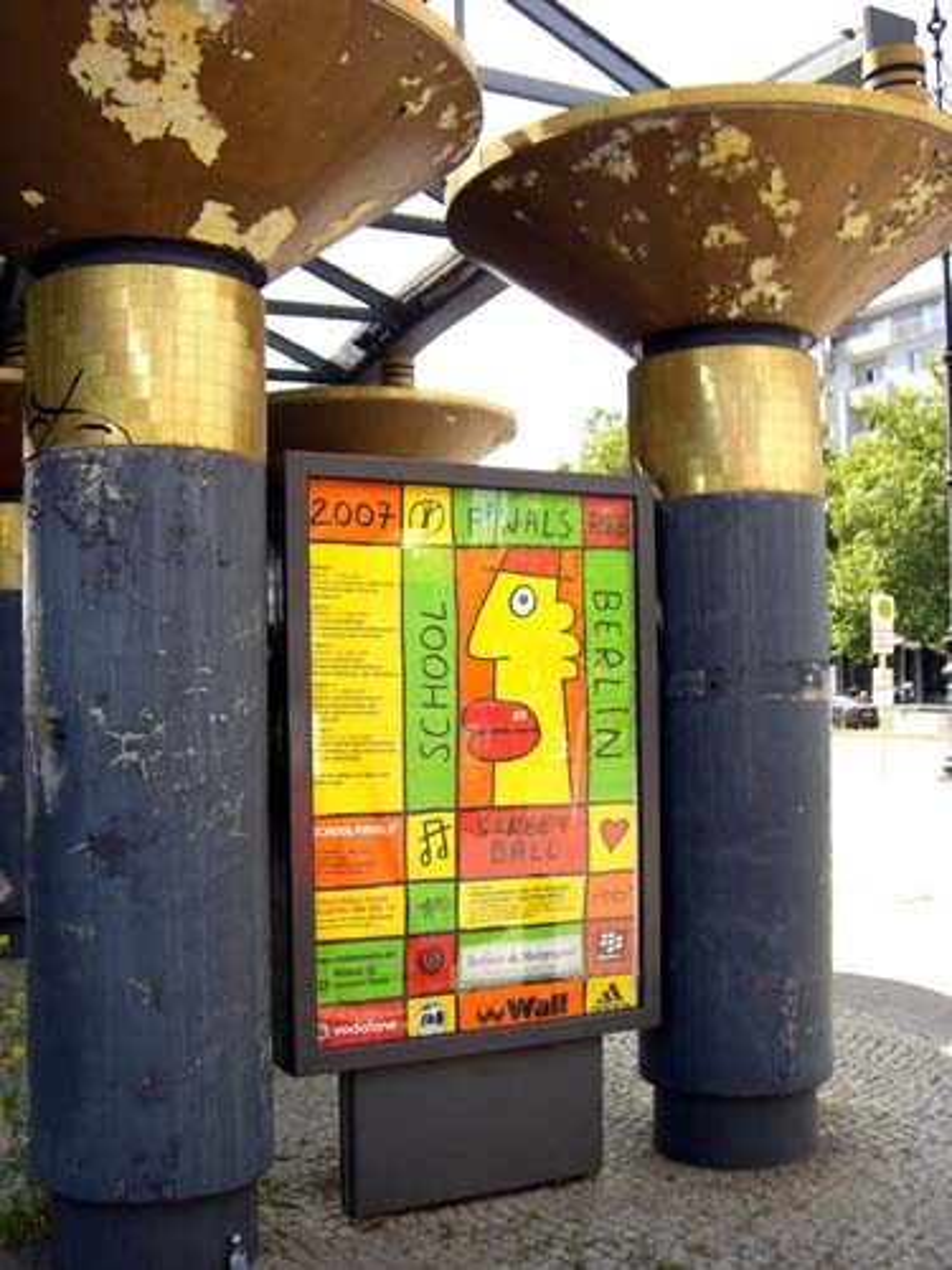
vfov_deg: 49.0
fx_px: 1393
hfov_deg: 37.7
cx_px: 476
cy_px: 635
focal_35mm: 38
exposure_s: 1/250
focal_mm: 6.2
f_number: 2.7
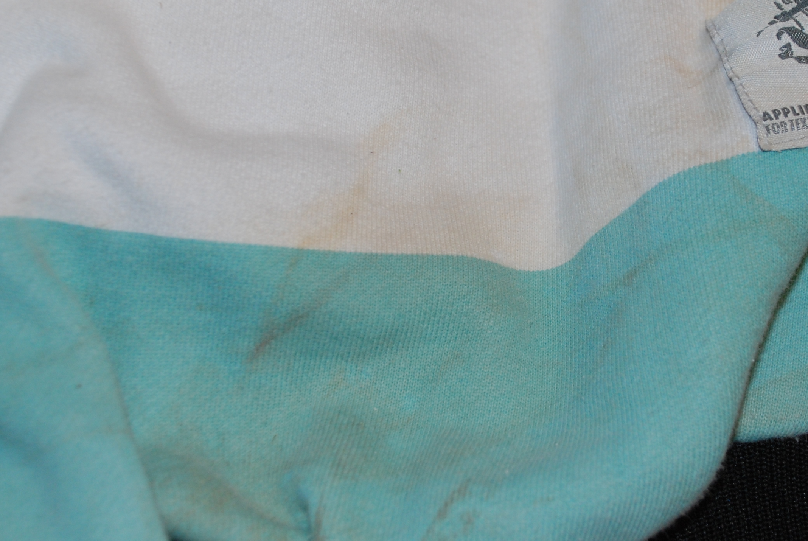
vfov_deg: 15.7
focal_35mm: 87
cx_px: 578
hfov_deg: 23.2
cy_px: 215
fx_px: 1955
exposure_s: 1/60
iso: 400
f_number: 4.2
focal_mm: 32
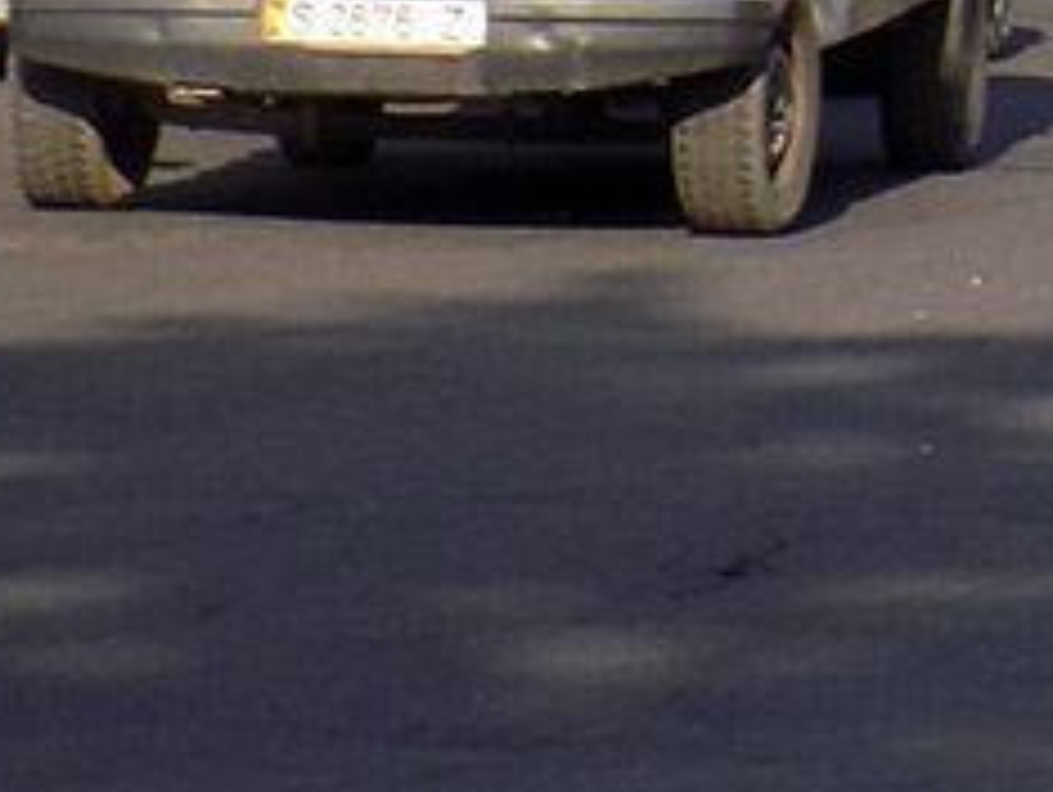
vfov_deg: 3.7
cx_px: 2205
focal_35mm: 400
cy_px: -1076
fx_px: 12180
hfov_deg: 4.9
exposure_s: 1/320
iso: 80
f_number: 4.3
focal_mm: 13.9
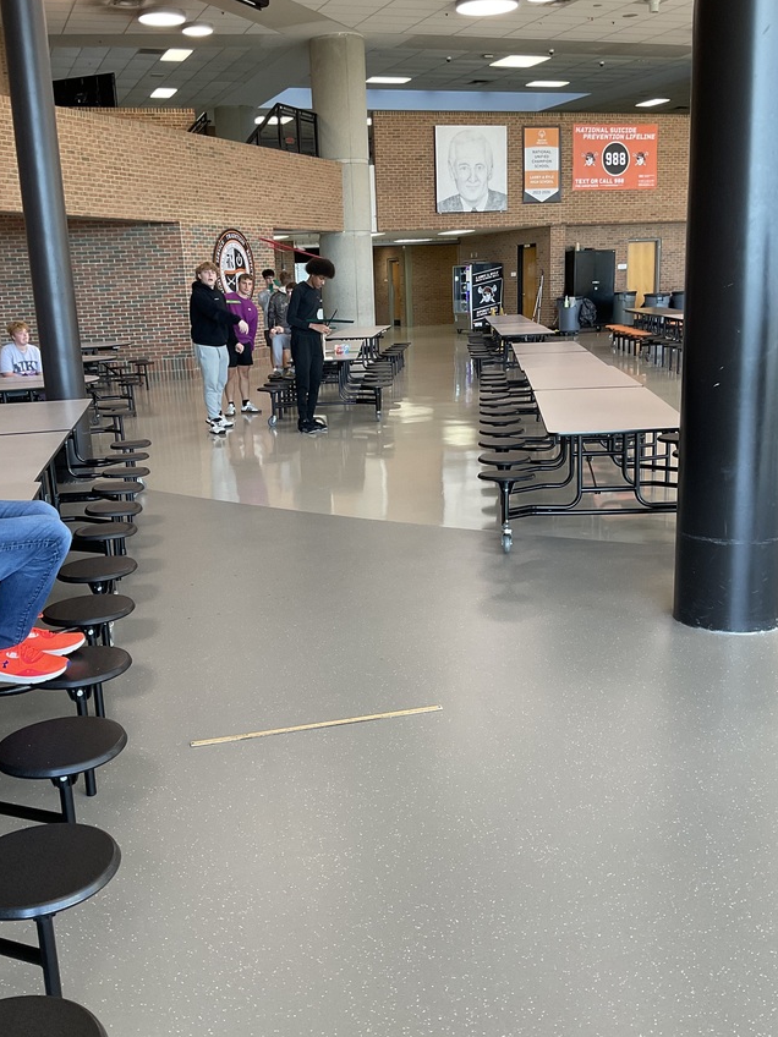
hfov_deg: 40.7
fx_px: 1049
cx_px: 358
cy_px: 539
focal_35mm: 35
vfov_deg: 52.6
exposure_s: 1/60
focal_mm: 3
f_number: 1.8
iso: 64
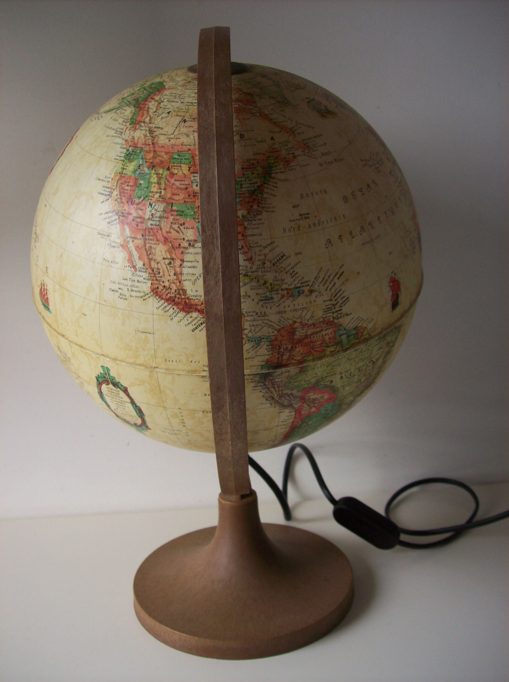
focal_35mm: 36
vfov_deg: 51.4
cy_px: 341
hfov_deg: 39.6
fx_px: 708
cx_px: 254
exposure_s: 1/139
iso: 80
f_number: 2.7
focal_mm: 6
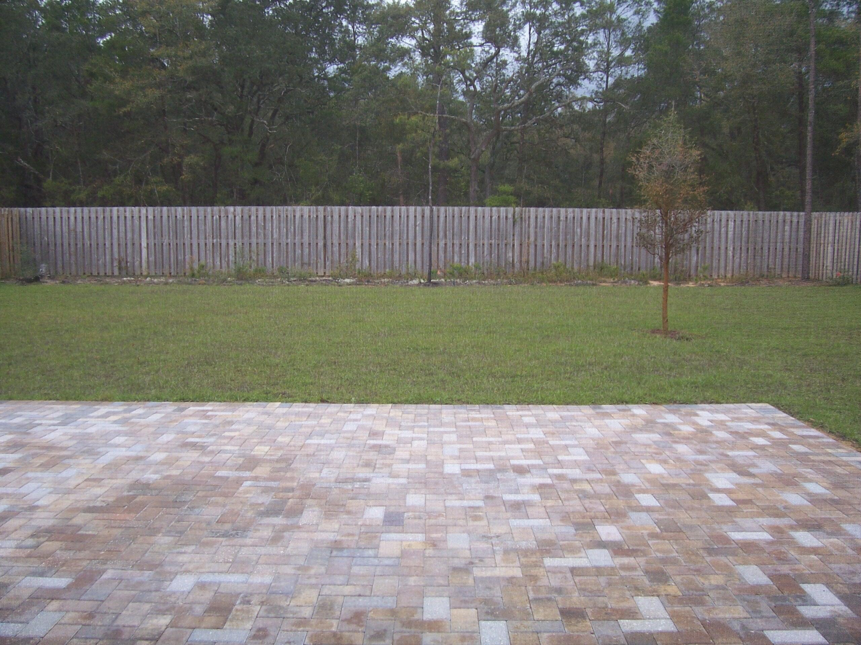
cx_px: 430
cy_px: 322
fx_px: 846
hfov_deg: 54.0
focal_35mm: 34
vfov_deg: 41.8
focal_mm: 5.6
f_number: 2.7
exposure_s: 1/350
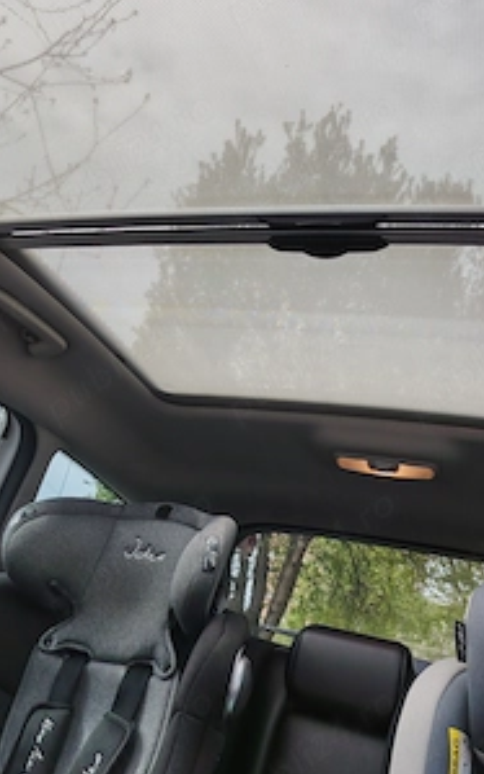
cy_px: 401
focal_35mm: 34
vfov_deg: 56.7
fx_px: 717
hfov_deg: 37.3
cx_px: 220
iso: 117
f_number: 1.75
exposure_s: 1/100
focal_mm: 5.25
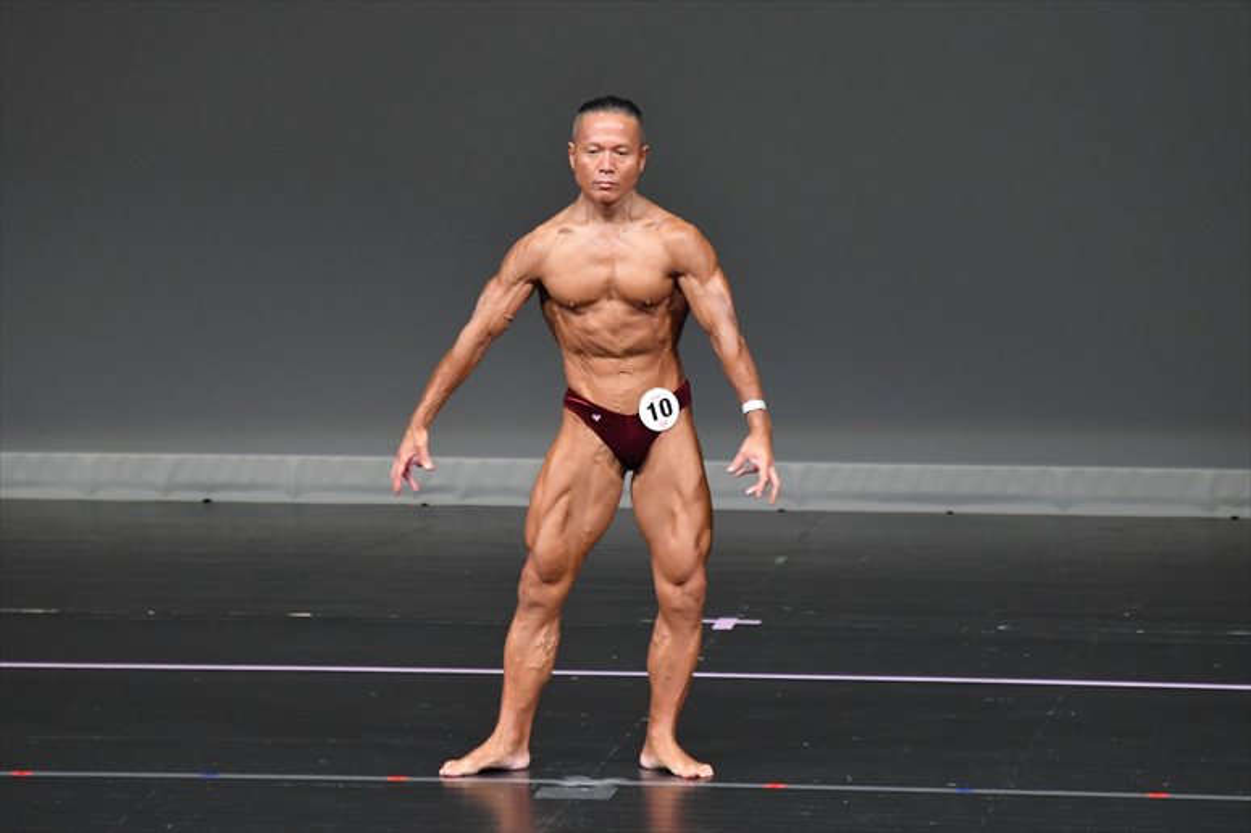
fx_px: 11983
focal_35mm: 345
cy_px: 416
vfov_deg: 4.0
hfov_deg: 6.0
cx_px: 626
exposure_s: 1/400
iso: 4000
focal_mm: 230
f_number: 5.6
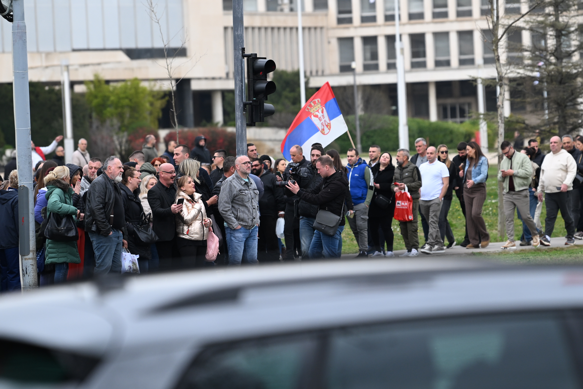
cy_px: 194
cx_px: 292
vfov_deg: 4.6
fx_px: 4858
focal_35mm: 300
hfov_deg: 6.9
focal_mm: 200
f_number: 4
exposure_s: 1/500
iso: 500
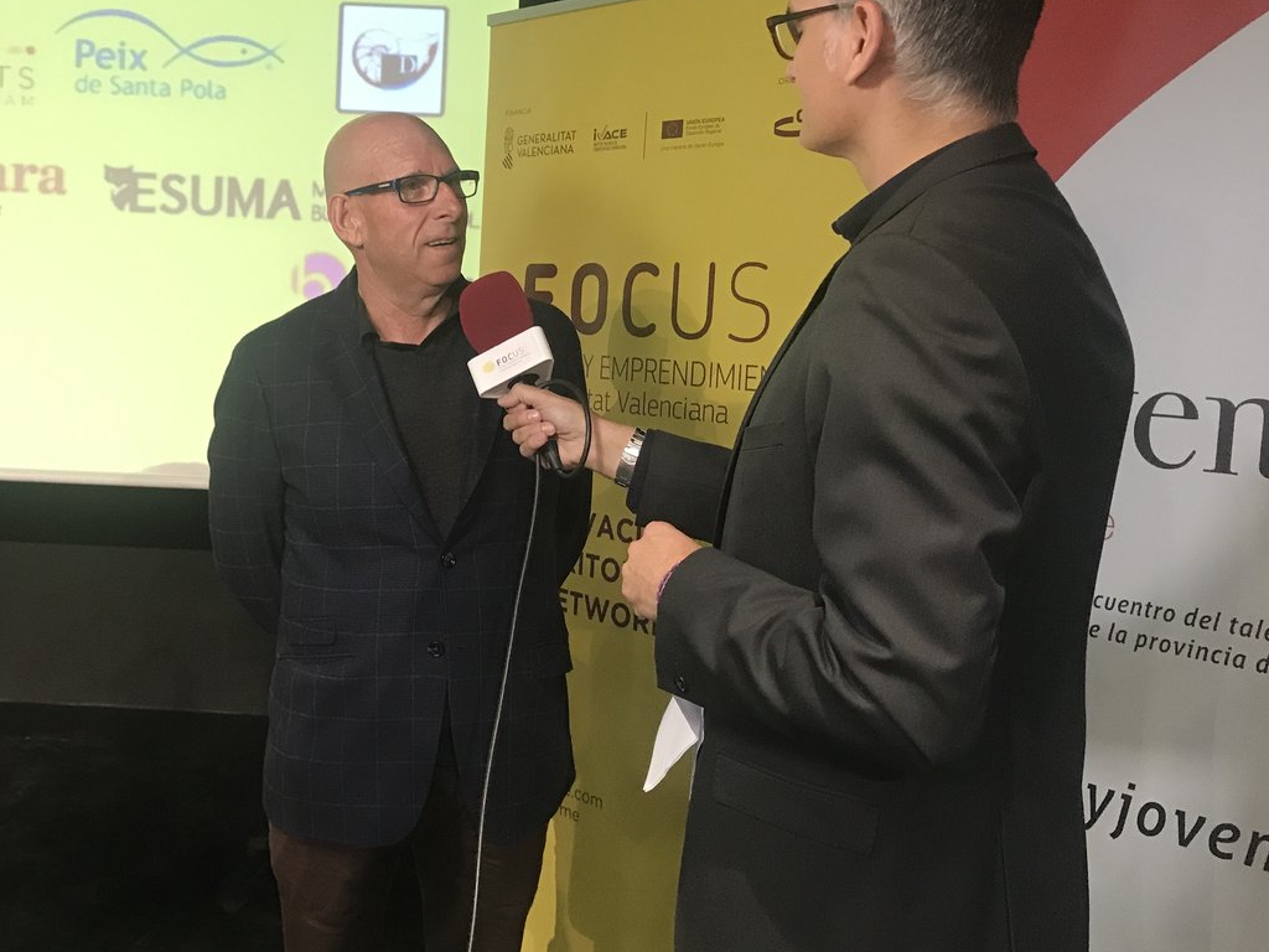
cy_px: 389
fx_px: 1503
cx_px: 385
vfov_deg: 35.0
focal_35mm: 41
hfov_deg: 44.8
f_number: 1.8
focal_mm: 3.99
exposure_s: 1/16
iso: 50
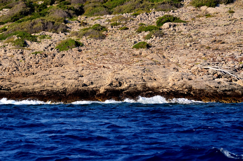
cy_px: 80
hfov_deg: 9.8
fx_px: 1414
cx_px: 122
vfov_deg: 6.5
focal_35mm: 210
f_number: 4.8
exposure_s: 1/8000
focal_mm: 140
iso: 1250
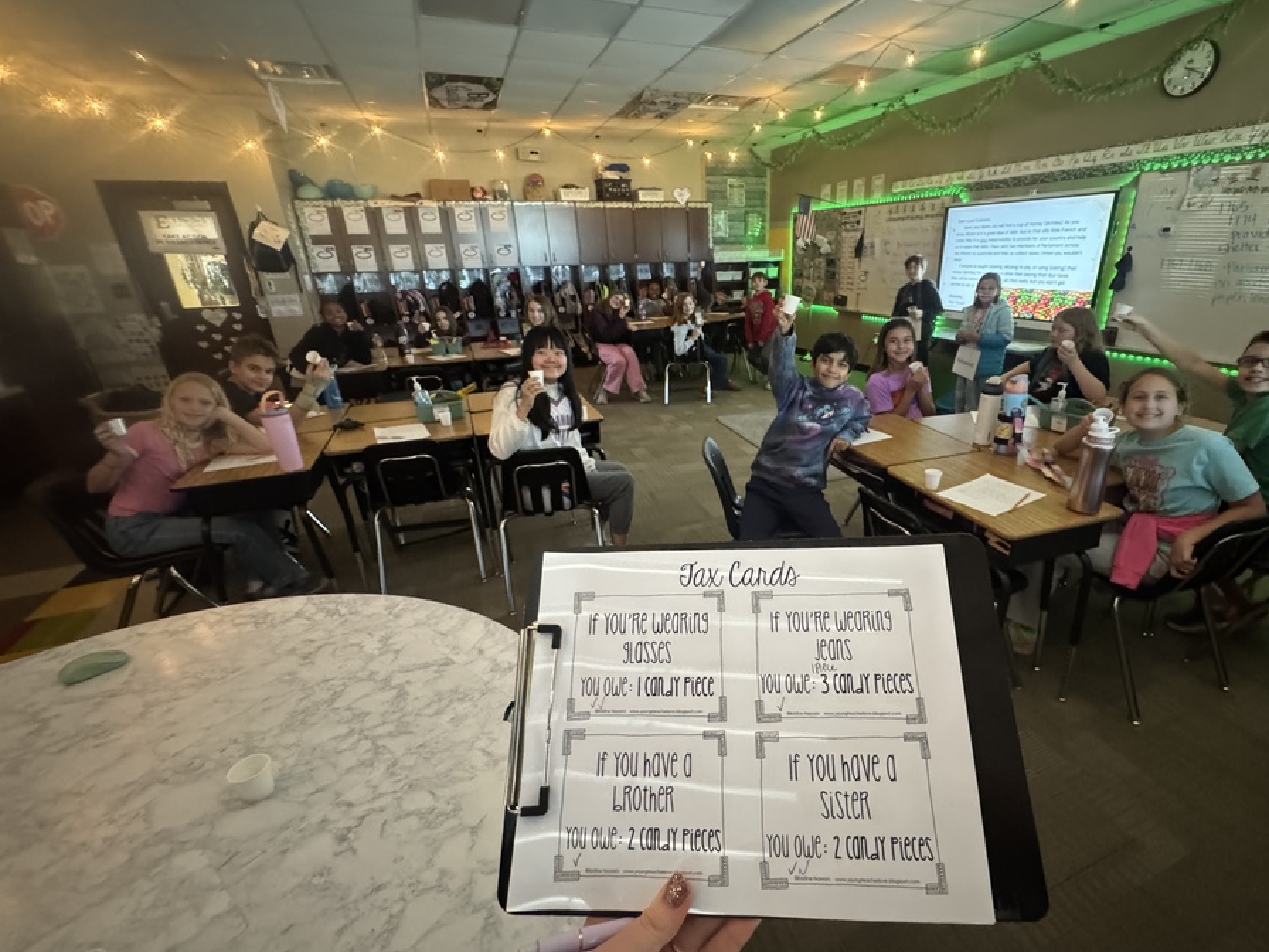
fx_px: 587
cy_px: 493
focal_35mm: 16
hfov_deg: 94.0
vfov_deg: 78.1
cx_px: 711
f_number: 2.2
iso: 1600
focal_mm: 2.22
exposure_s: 1/40
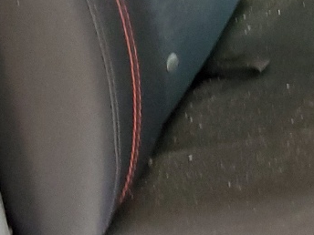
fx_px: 1098
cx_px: 451
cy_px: -205
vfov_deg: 11.3
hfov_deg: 15.2
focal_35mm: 121
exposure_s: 1/40
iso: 338
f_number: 1.5
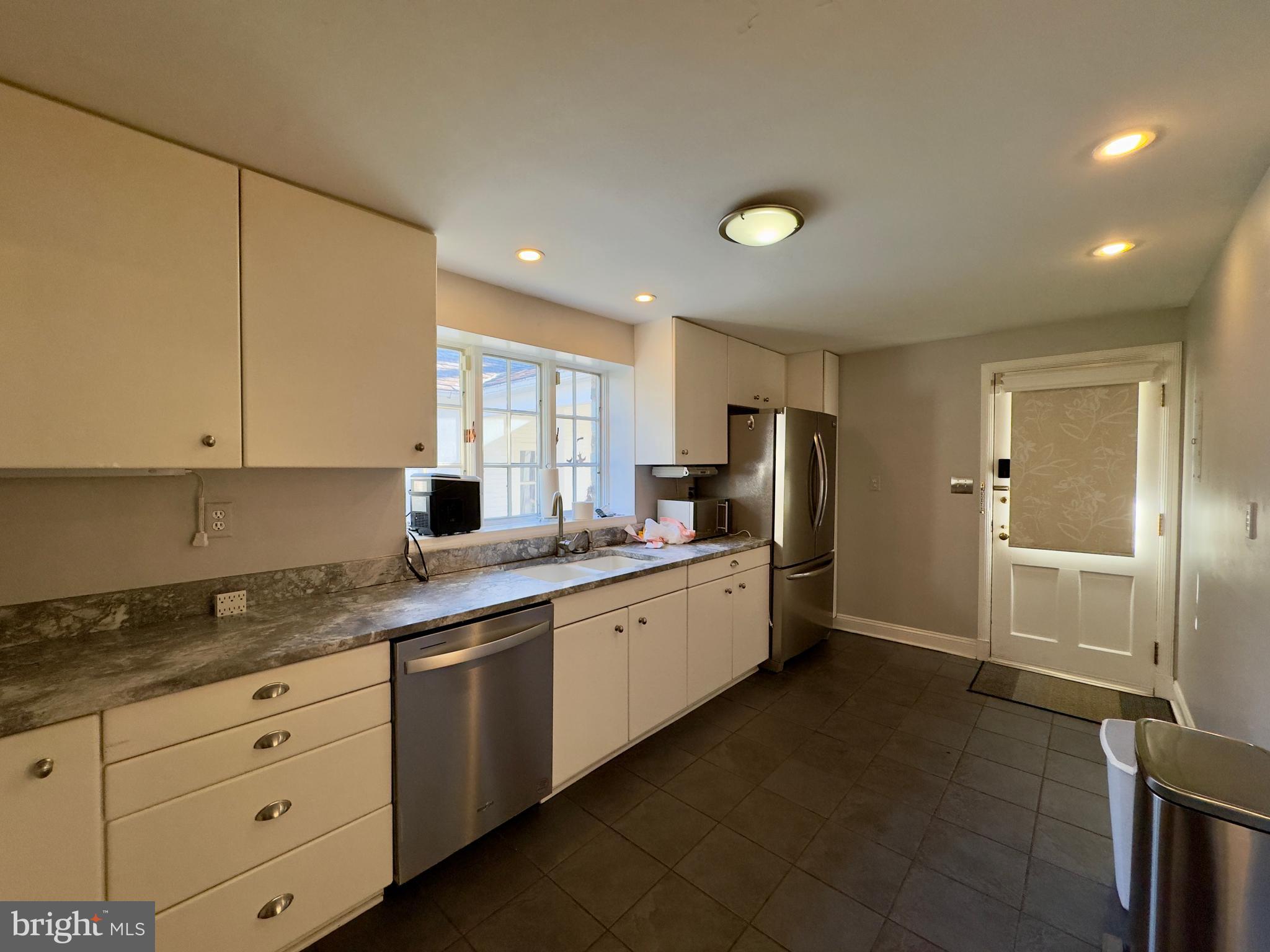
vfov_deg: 85.7
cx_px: 635
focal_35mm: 14
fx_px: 514
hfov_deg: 102.1
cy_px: 476
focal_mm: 2.22
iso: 160
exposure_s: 1/120
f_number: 2.2
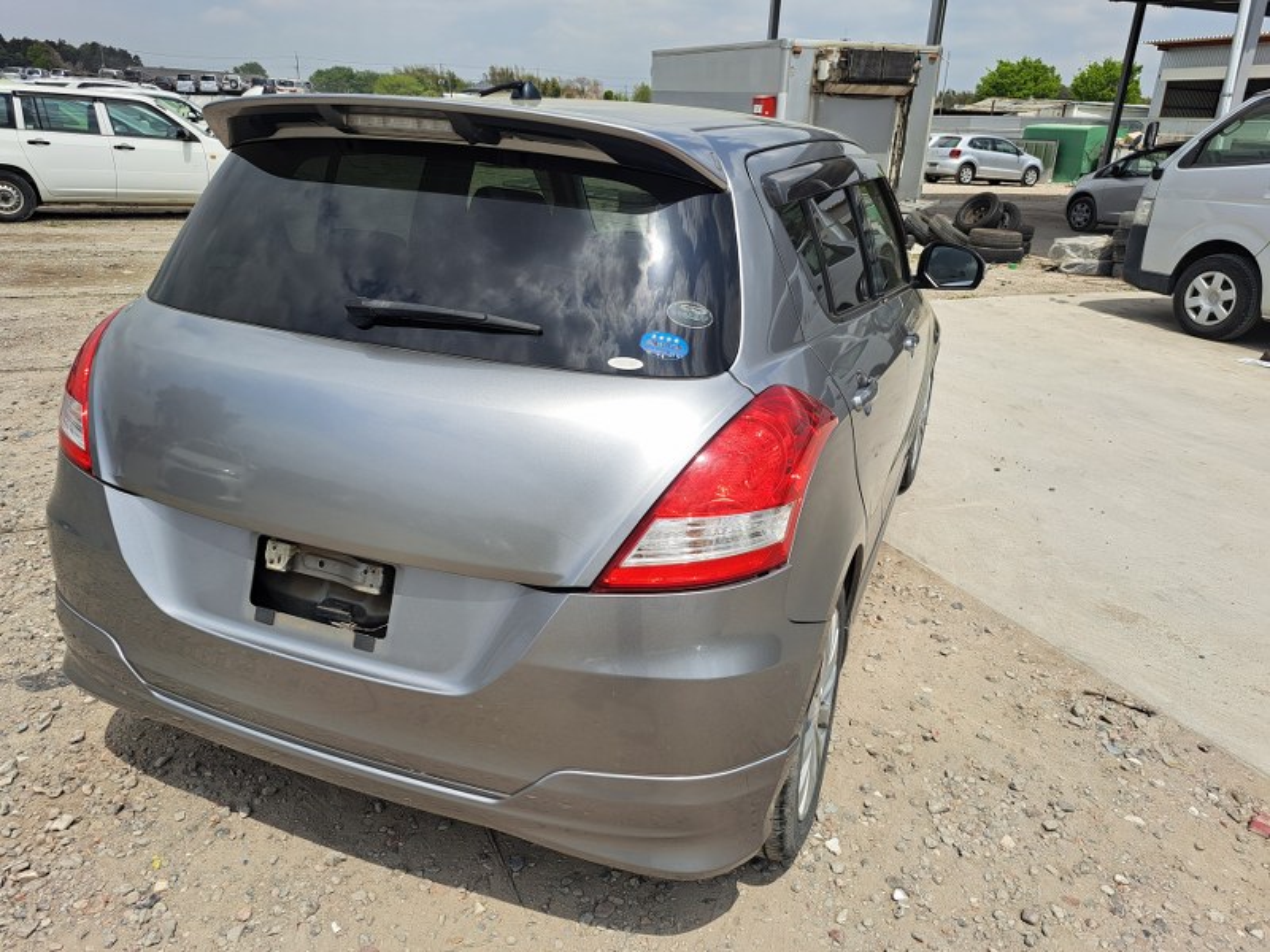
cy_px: 476
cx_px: 635
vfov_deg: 56.8
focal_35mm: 24
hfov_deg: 71.6
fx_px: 881
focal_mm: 5.23
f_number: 1.8
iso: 50
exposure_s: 1/1529
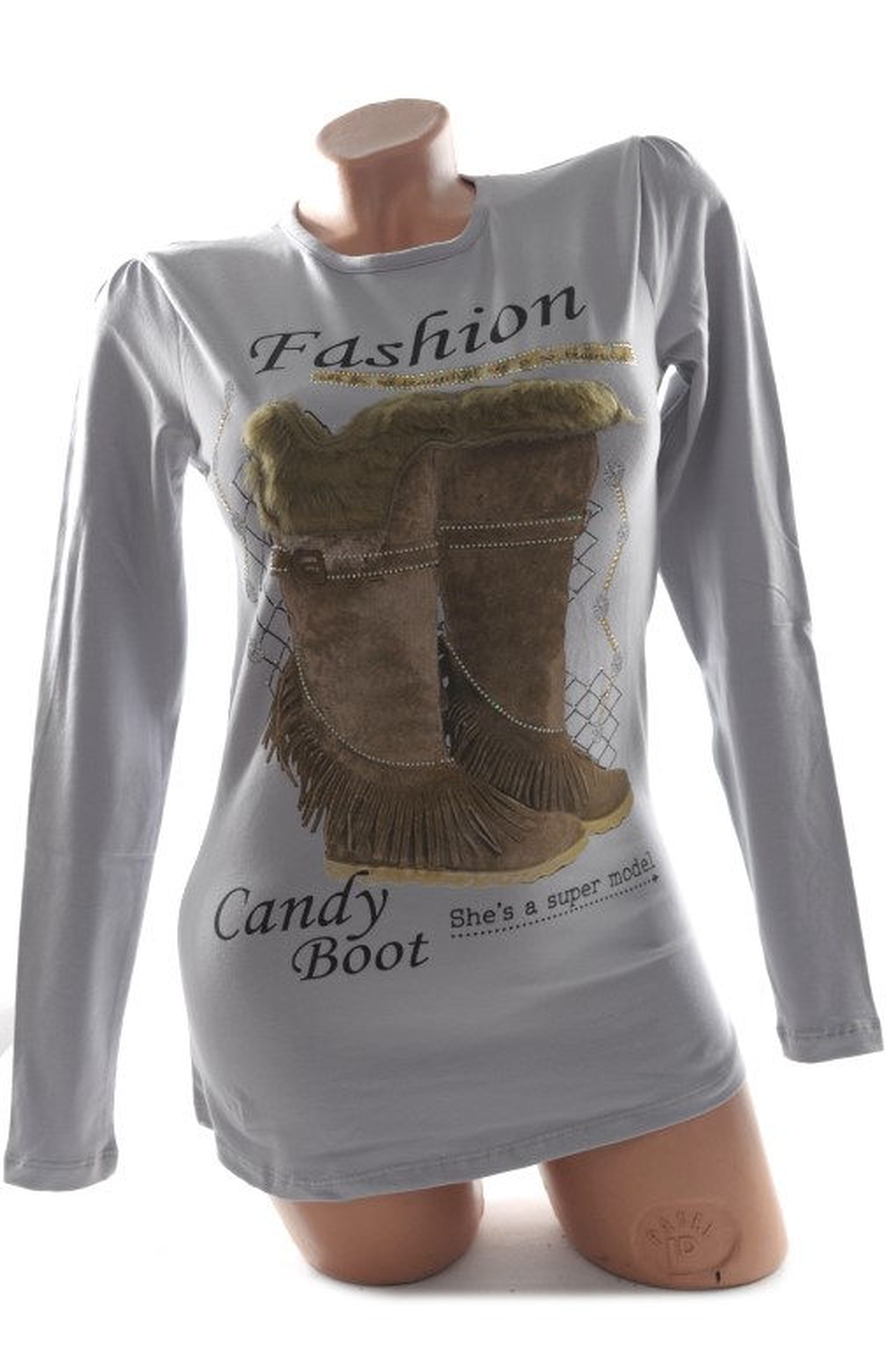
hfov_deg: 28.0
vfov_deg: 41.2
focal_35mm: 48
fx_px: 1797
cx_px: 448
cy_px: 674
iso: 250
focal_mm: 32
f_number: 6.3
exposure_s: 1/3
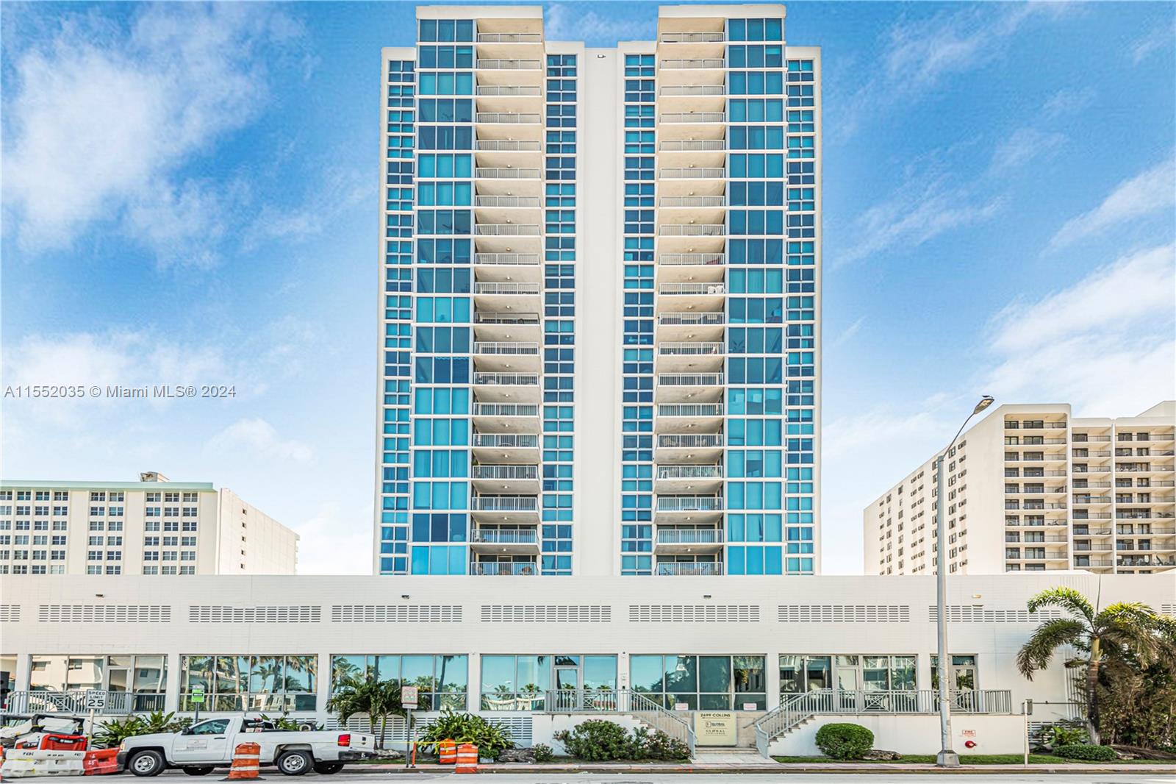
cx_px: 588
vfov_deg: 81.2
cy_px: 392
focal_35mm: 14
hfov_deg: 104.3
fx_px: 457
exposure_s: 1/500
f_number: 6.3
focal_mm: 14
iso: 200
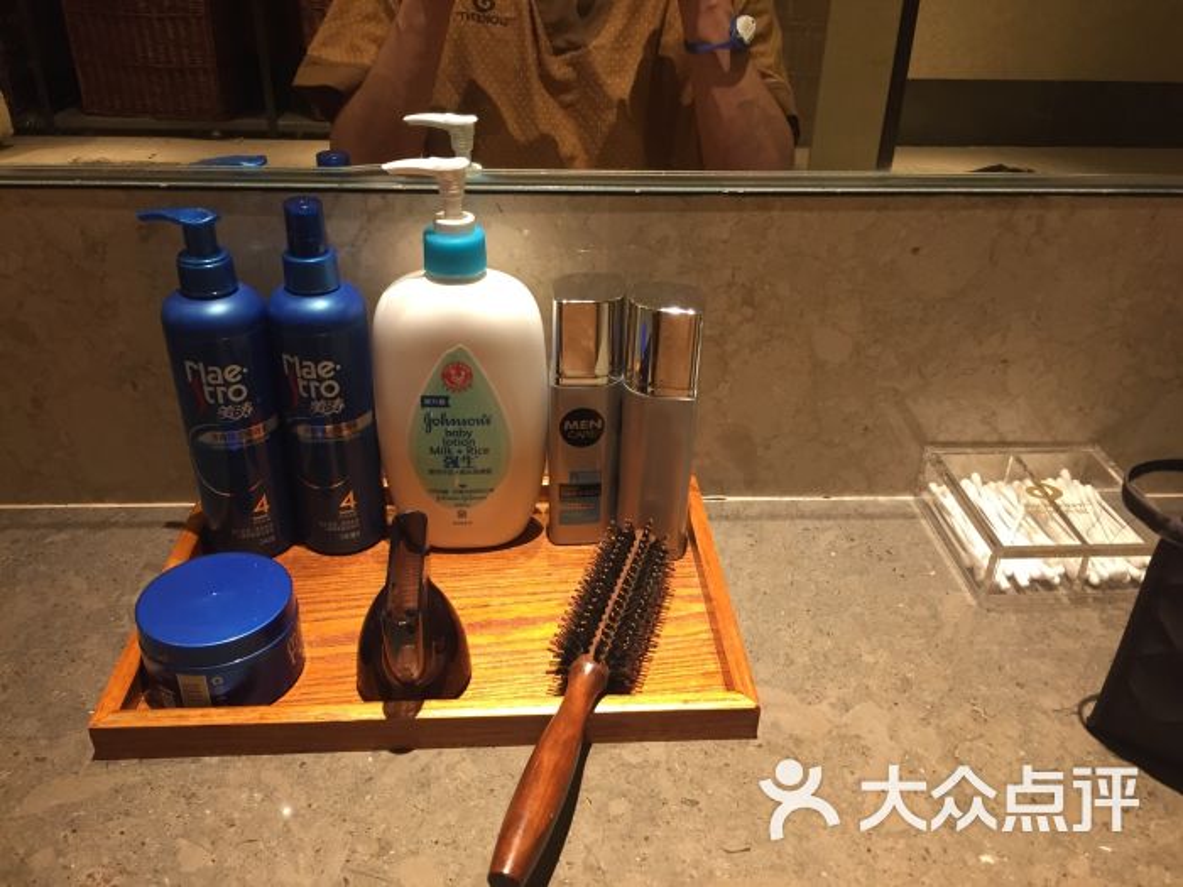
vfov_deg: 48.2
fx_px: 991
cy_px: 444
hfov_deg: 61.7
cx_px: 592
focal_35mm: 29
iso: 125
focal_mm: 4.15
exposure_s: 1/33
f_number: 2.2
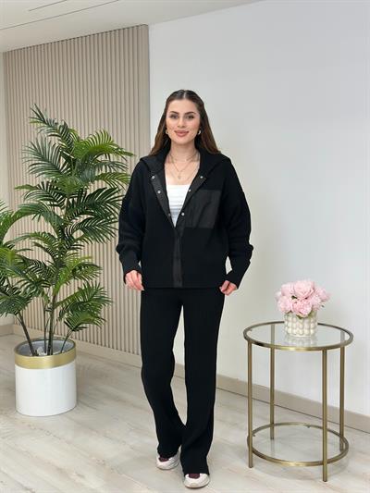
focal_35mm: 48
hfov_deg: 30.3
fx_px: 684
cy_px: 246
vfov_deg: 39.6
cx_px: 185
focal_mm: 6.86
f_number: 1.78
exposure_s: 1/161
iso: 64
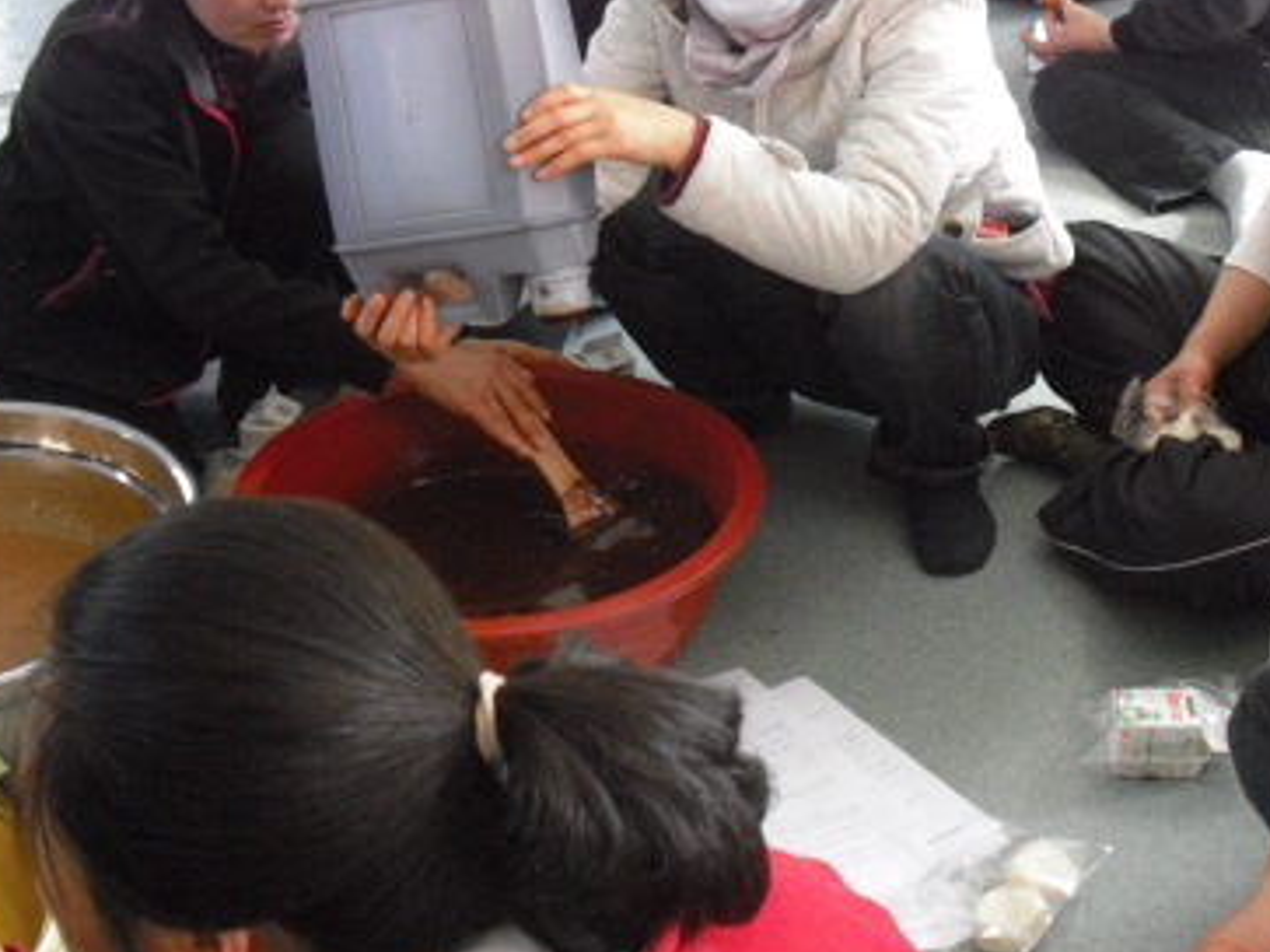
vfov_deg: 21.7
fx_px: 2457
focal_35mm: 67
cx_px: 843
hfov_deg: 28.8
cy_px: 238
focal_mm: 6.2
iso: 400
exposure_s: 1/100
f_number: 2.8
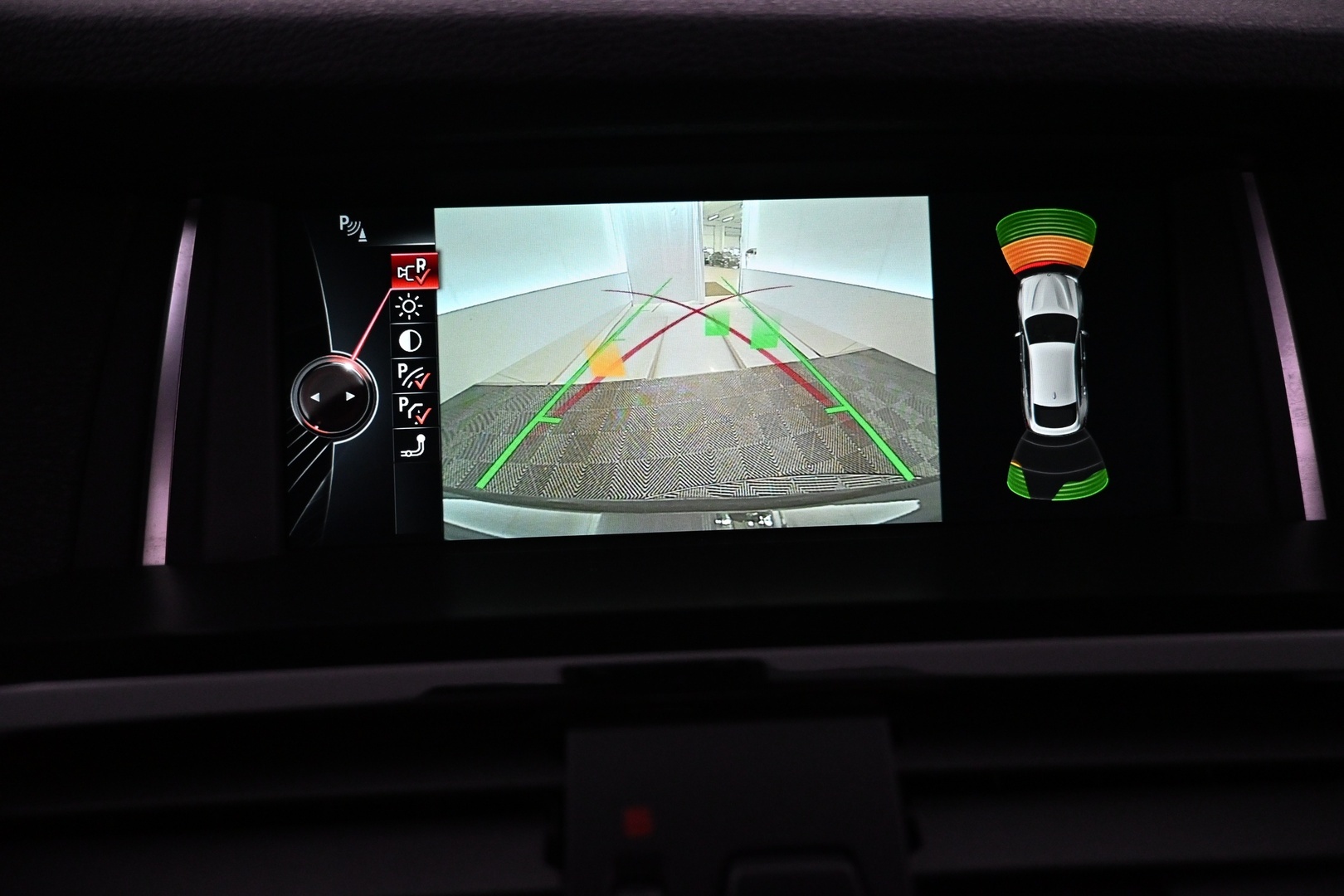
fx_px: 896
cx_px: 672
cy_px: 448
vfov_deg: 53.1
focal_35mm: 24
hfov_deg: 73.7
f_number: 3.5
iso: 2200
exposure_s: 1/125
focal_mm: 16
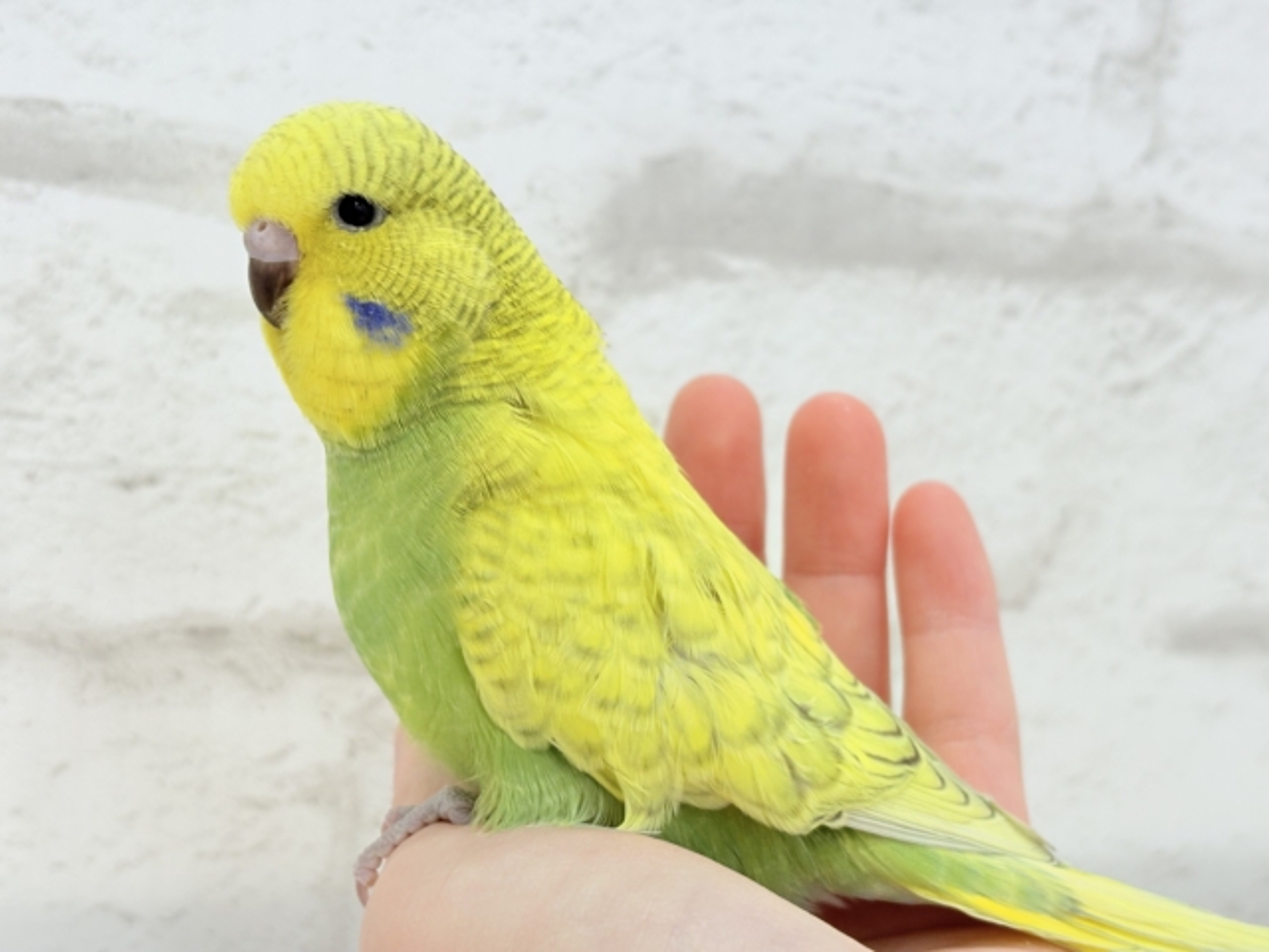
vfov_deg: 28.0
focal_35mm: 52
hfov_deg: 36.8
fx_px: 1906
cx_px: 634
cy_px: 476
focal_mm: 5.96
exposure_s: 1/50
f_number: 1.6
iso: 40
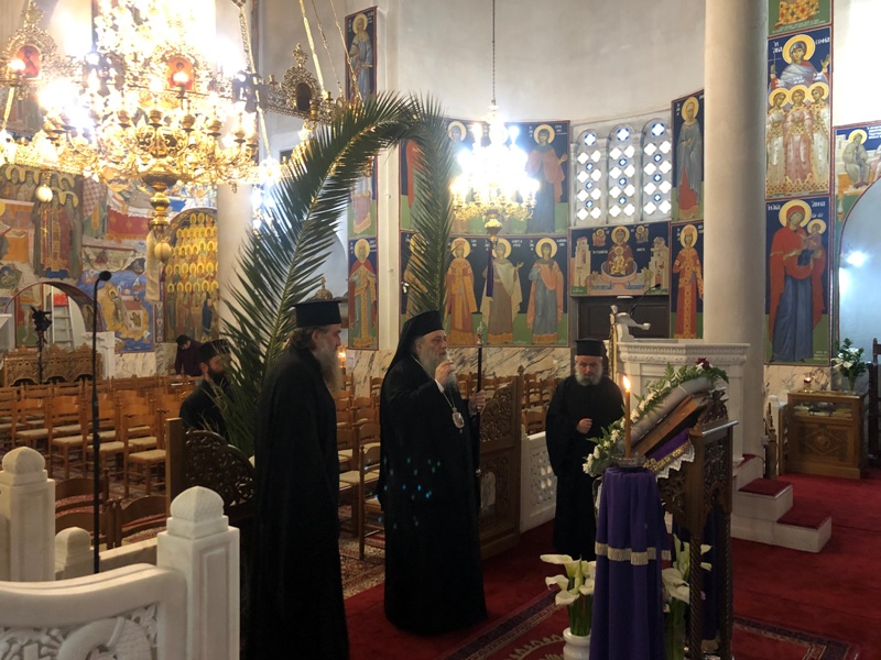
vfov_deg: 49.7
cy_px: 330
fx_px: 713
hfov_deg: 63.4
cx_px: 440
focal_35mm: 28
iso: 100
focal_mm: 4
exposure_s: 1/10
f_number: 1.8
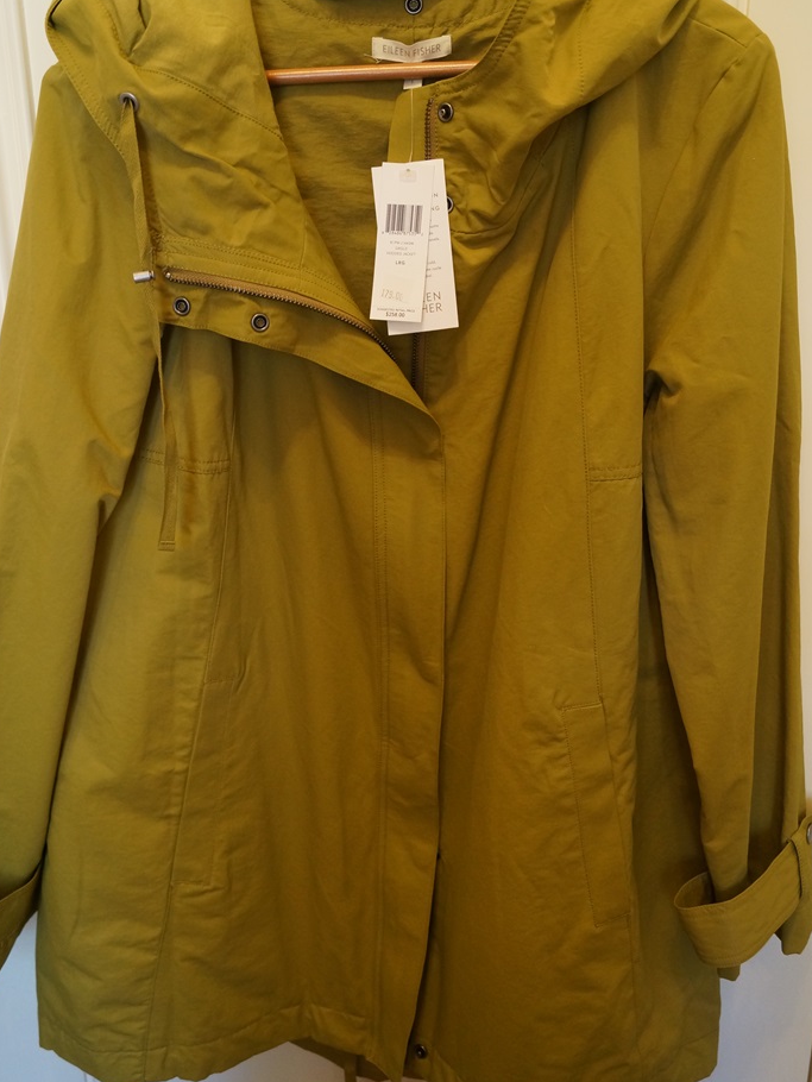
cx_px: 401
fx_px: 938
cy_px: 463
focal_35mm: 30
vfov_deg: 59.7
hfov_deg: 46.8
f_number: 4
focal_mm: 18
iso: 1000
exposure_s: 1/60
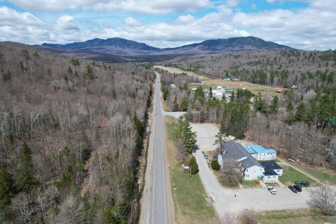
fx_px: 205
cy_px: 112
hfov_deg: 78.6
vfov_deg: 57.2
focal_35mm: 22
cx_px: 168
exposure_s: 1/2000
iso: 110
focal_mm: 8.38
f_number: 2.8
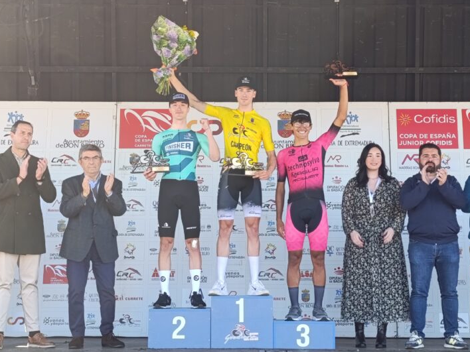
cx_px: 254
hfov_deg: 63.3
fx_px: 380
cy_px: 155
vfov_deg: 49.6
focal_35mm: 28
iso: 100
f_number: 1.6
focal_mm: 6.14
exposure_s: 1/100
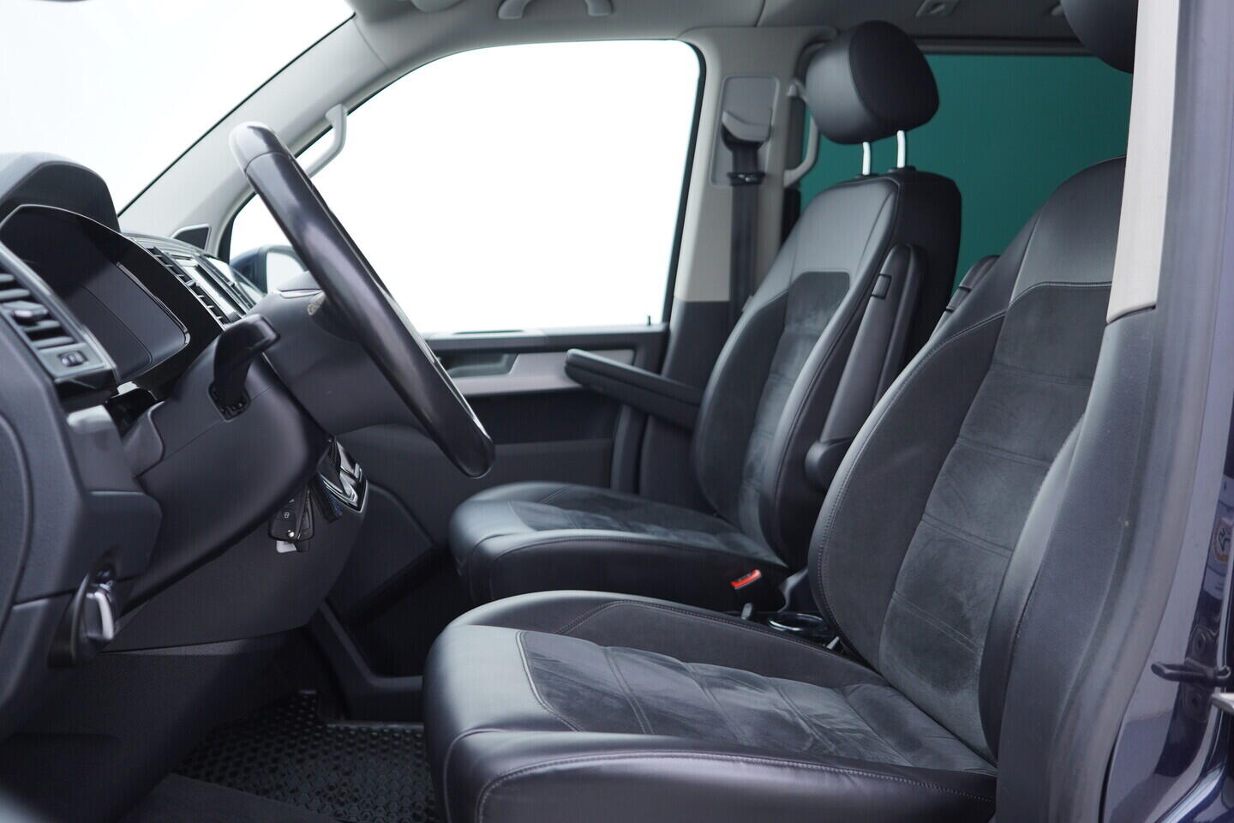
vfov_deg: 36.9
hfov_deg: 53.1
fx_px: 1234
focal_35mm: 36
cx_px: 617
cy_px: 412
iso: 160
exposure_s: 1/40
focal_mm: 24
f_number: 2.8
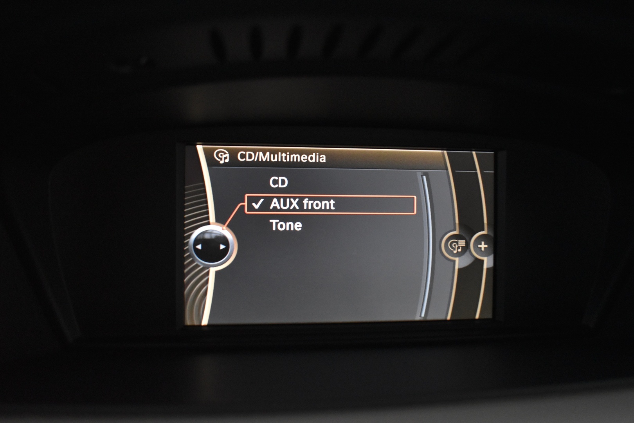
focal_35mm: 27
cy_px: 212
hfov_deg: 67.4
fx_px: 475
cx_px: 317
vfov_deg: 47.9
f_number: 3.5
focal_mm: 18
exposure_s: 1/60
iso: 3200
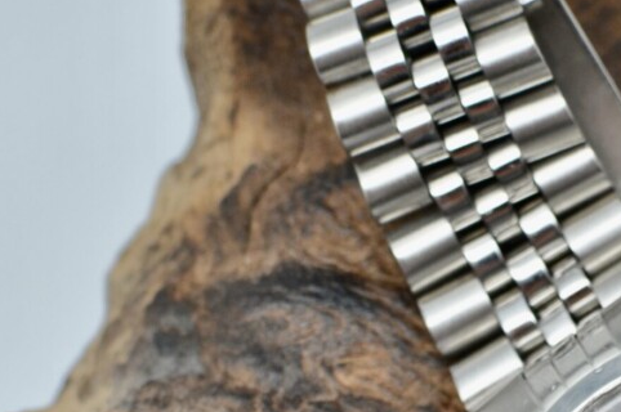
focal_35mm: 152
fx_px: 2626
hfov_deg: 13.2
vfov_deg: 8.8
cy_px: 548
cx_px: 733
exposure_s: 1/125
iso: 360
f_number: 5.6
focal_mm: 35
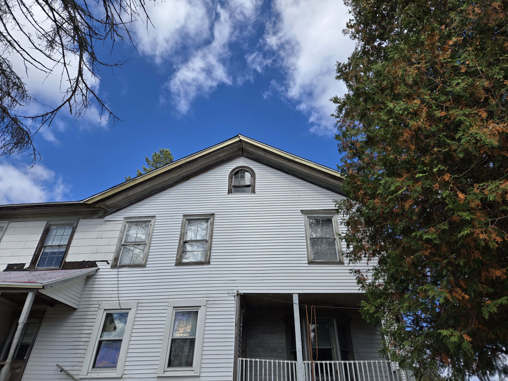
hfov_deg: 73.9
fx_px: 338
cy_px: 190
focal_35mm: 23
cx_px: 254
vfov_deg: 58.9
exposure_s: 1/1654
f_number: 1.8
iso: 25
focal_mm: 5.4
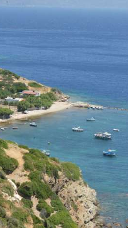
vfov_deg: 17.1
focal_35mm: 125
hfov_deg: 9.7
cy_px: 99
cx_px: 56
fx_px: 754
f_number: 22
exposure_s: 1/250
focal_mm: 70
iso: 2800
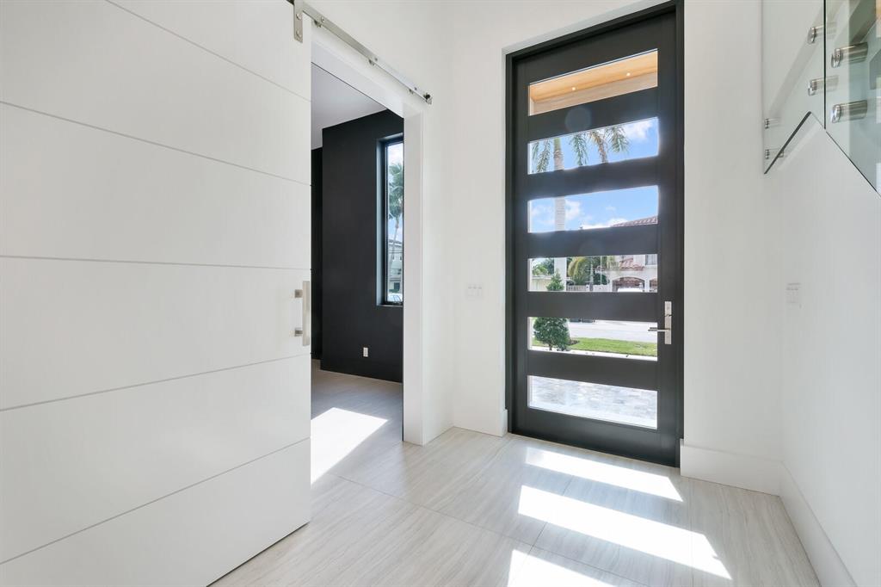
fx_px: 367
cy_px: 294
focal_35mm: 15
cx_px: 440
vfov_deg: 77.3
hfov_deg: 100.4
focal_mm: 10
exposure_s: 1/50
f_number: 11
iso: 400
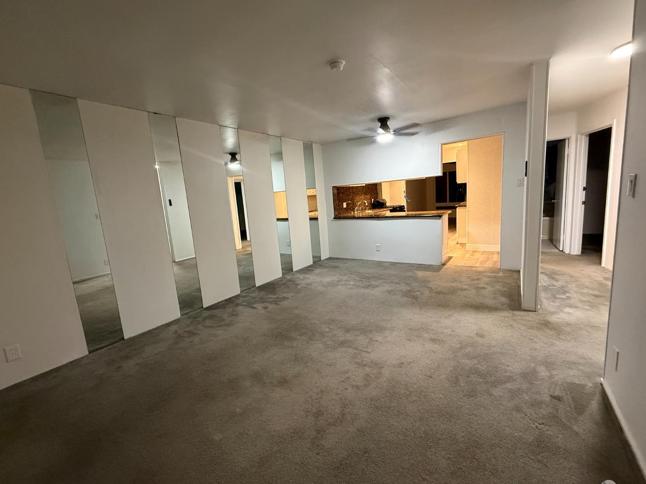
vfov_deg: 81.7
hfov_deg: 98.2
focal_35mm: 15
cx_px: 327
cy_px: 240
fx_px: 280
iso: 640
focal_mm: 2.22
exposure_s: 1/60
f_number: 2.2
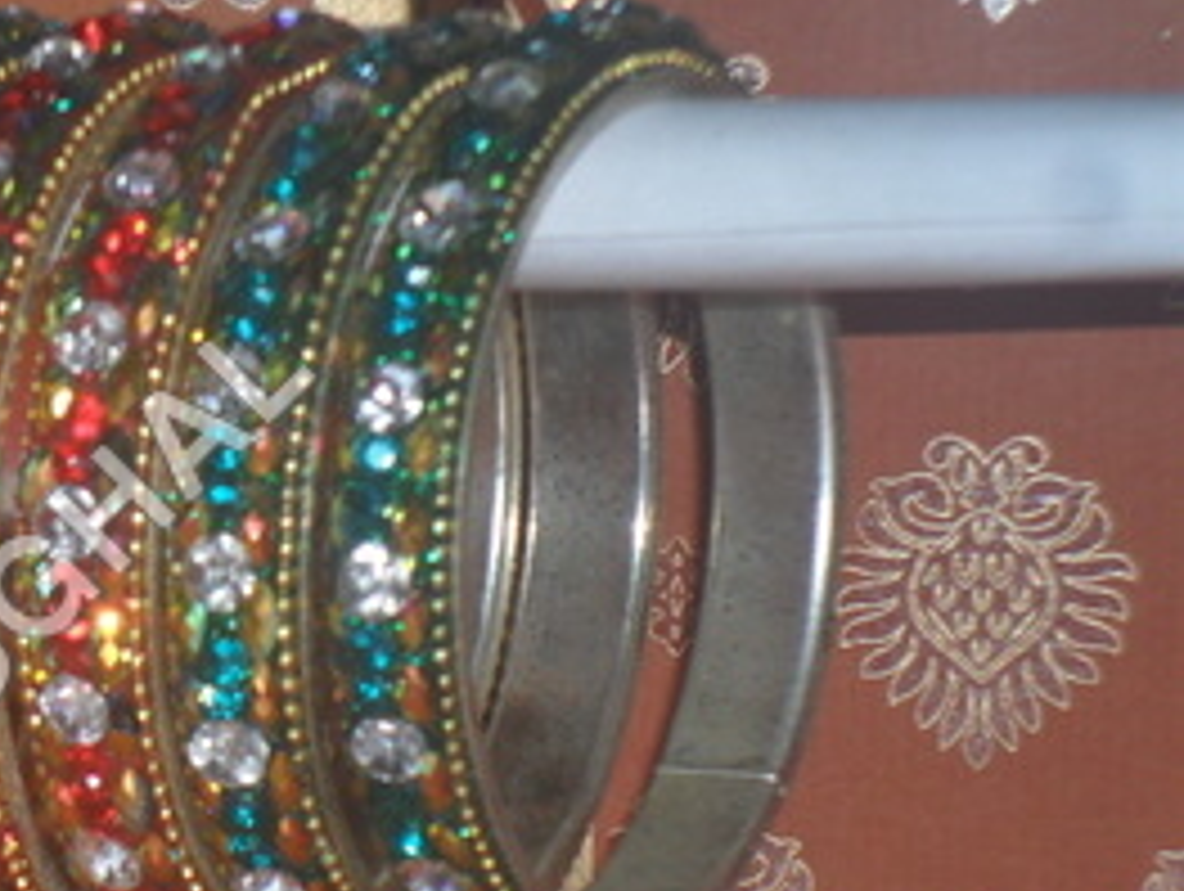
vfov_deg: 7.3
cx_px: 63
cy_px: 578
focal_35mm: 205
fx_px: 7021
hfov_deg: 9.6
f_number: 5
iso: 100
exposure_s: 1/60
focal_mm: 19.6
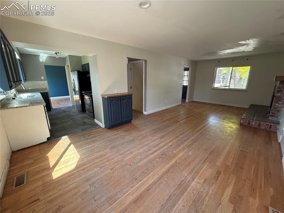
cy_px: 106
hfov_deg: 102.1
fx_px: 115
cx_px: 142
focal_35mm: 14
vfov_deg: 85.6
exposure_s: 1/95
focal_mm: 2.22
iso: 320
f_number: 2.2
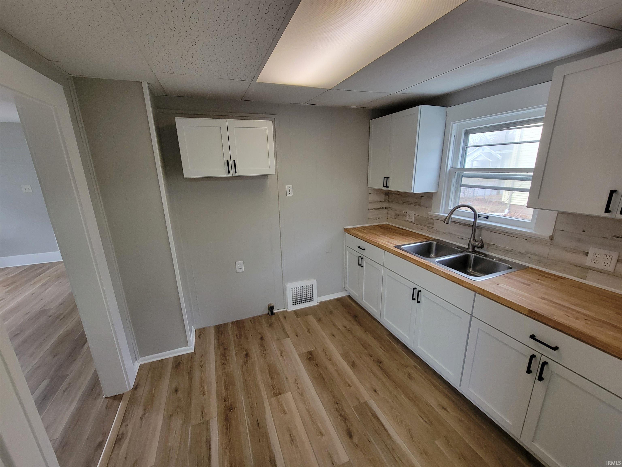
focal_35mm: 13
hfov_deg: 106.2
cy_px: 234
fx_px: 234
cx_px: 311
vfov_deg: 89.9
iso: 200
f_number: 2.2
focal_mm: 2.2
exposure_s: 1/60
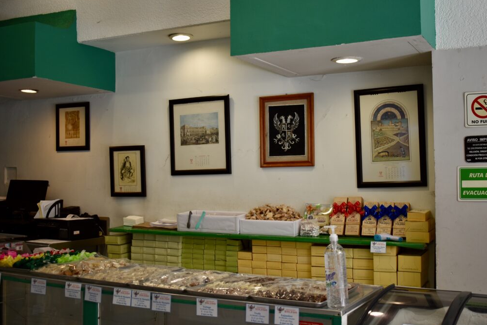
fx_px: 582
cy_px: 162
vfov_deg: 31.2
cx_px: 248
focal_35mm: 43
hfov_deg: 45.4
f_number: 4.2
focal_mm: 28
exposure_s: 1/60
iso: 400
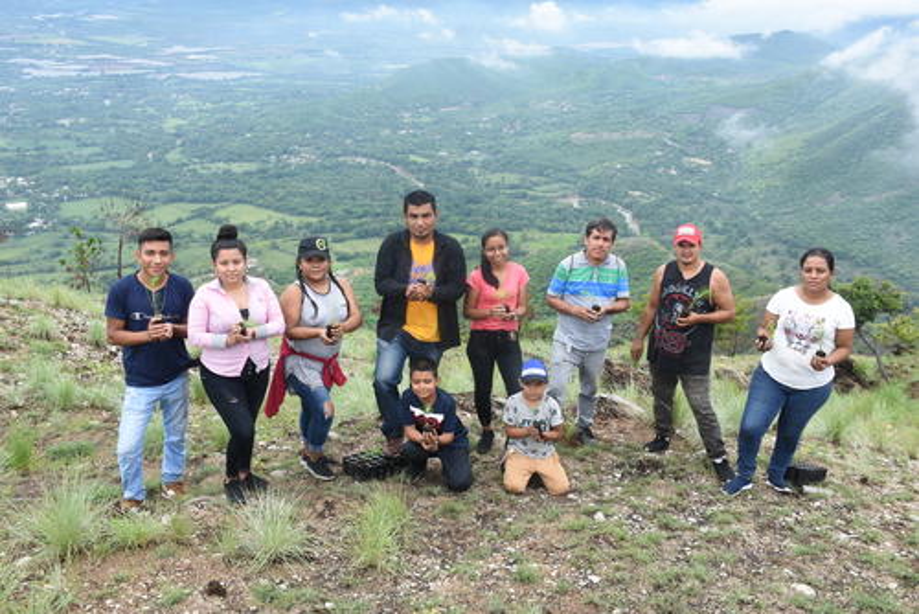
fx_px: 843
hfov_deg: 57.2
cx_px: 460
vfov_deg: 40.0
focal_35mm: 33
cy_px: 307
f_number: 8
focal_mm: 22
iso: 125
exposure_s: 1/125
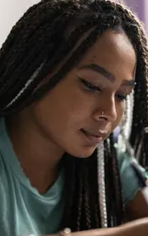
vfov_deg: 22.3
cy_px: 125
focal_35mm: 93
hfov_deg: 14.1
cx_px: 68
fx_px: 600
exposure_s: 1/640
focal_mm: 35
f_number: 1.2
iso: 1250
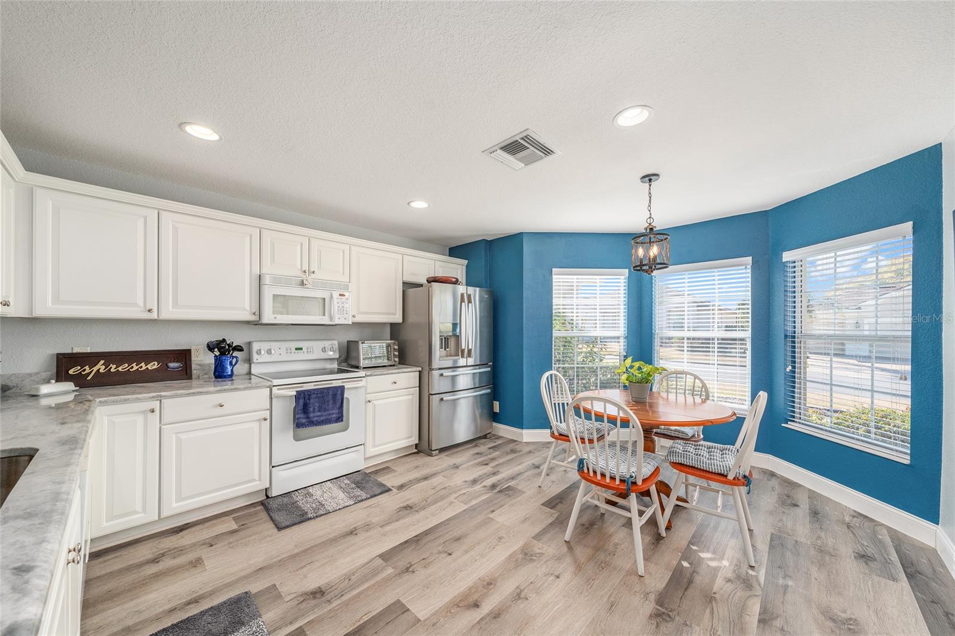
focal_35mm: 13
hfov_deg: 108.3
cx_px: 478
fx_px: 345
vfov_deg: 85.4
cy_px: 318
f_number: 8
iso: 160
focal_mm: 13
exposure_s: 1/25
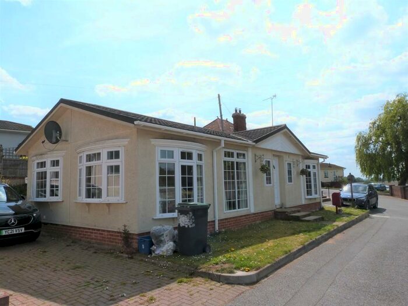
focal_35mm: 25
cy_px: 153
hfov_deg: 69.4
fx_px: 295
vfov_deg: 54.9
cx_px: 204
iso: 100
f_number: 5.6
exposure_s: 1/640
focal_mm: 4.5
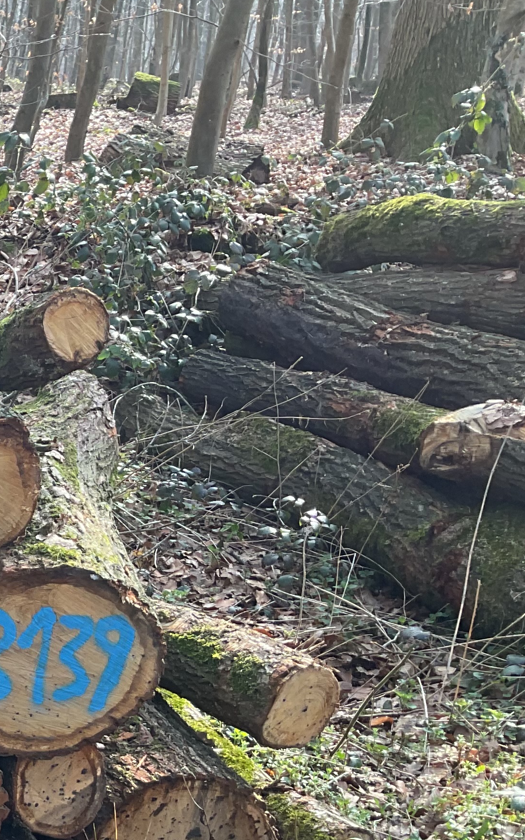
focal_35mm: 71
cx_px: -428
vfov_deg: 28.6
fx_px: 1626
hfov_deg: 15.6
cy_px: 628
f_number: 1.8
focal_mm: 3
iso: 16
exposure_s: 1/120
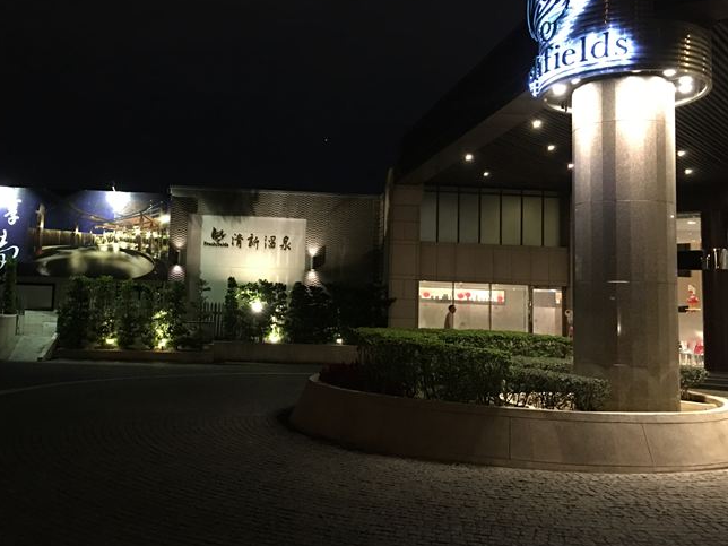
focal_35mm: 36
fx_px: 757
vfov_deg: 39.6
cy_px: 232
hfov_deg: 51.1
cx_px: 295
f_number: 2.2
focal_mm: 4.15
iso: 80
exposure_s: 1/4
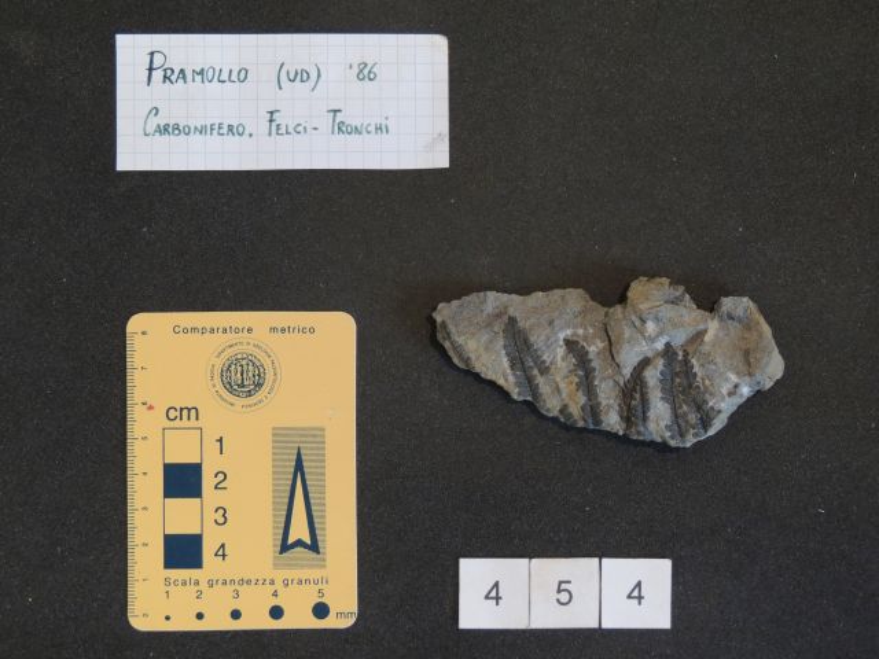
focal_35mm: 100
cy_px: 330
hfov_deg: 19.6
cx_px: 440
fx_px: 2539
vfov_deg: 14.8
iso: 400
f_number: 4.1
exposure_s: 1/25
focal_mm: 17.8
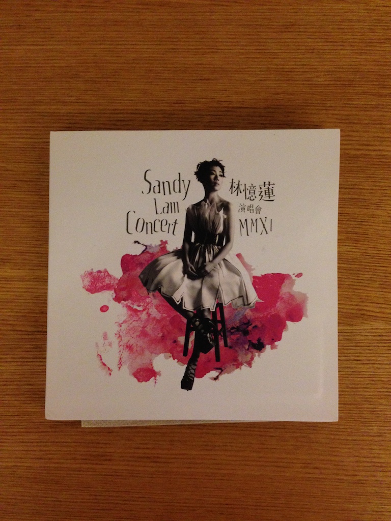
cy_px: 260
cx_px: 196
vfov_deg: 55.4
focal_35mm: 33
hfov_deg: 42.9
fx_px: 497
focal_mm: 4.12
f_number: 2.4
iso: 320
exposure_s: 1/20
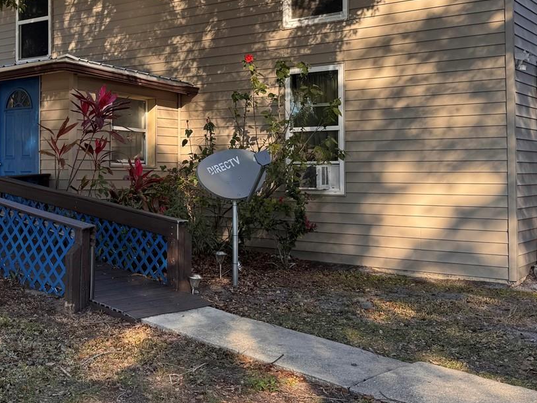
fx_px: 729
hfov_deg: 39.9
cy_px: 118
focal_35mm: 47
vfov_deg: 30.5
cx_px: 174
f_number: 1.8
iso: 80
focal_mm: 6.76
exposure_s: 1/850
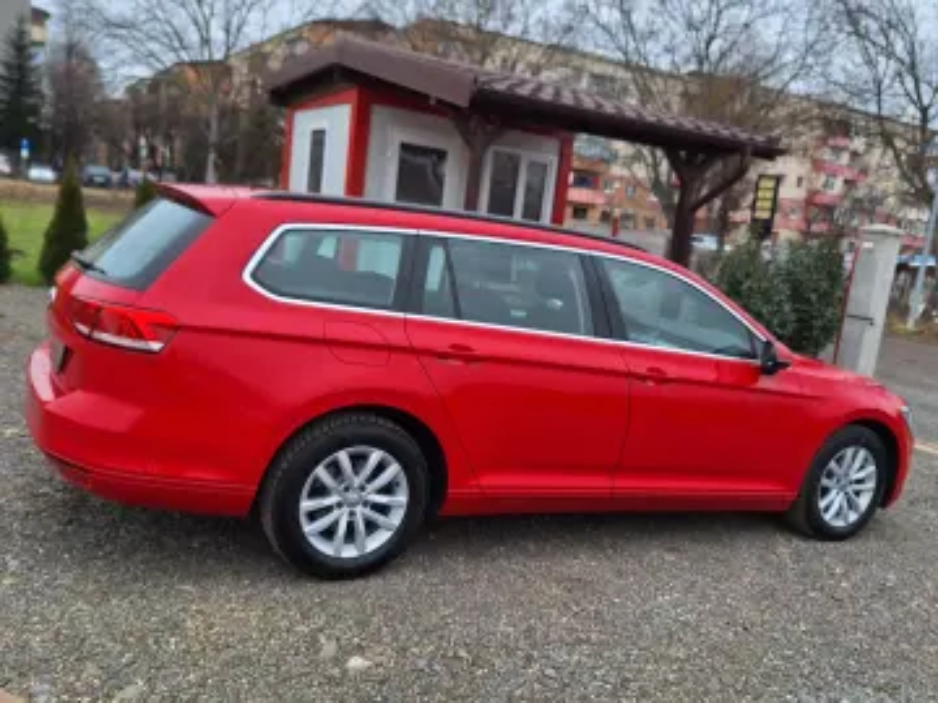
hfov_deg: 73.9
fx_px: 623
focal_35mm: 23
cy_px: 352
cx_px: 469
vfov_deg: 58.9
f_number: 1.8
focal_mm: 5.54
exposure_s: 1/623
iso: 40
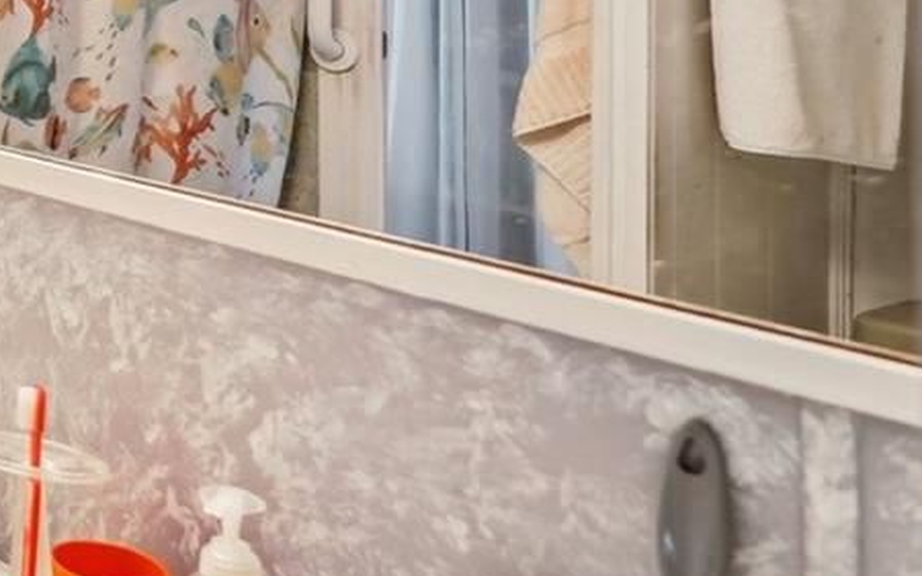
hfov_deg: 22.4
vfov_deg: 20.7
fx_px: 1457
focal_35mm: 58
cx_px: -701
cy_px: -139
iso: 400
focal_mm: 16
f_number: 4
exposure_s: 1/30
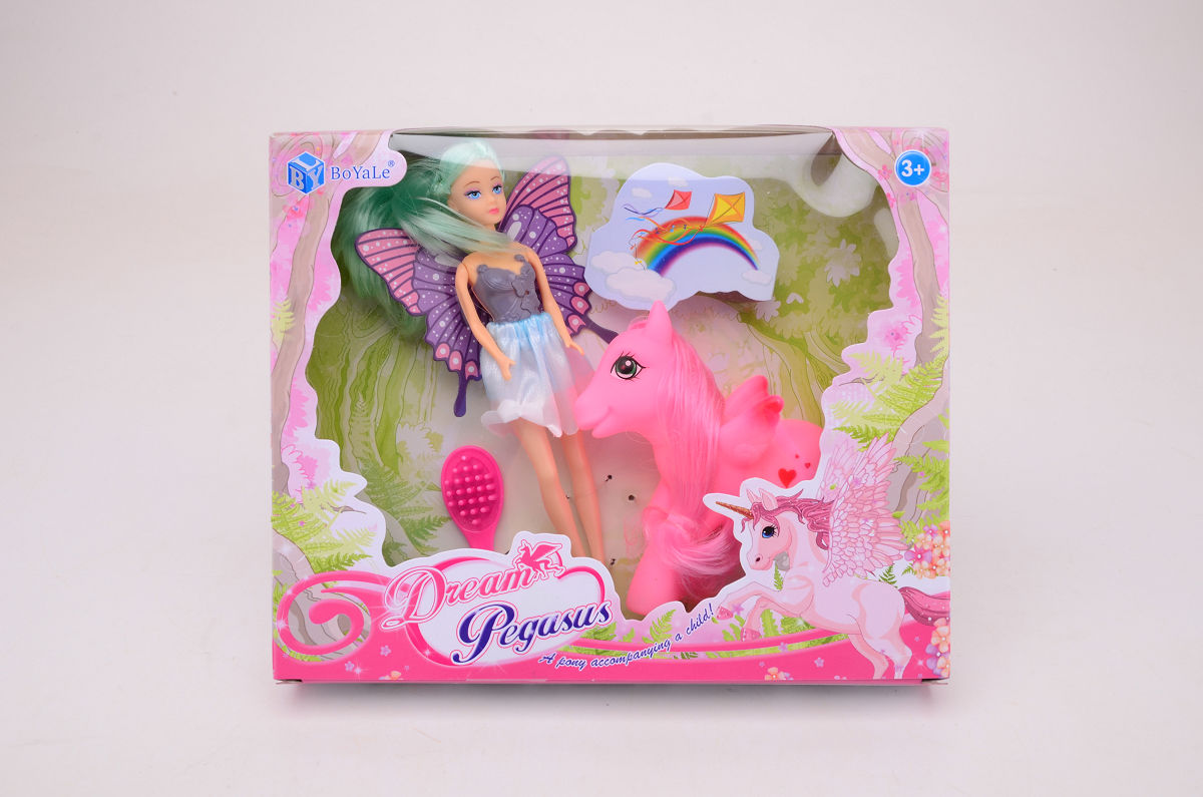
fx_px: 1251
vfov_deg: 35.3
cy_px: 398
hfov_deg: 51.4
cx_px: 602
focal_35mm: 38
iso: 100
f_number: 13
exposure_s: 1/125
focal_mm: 25
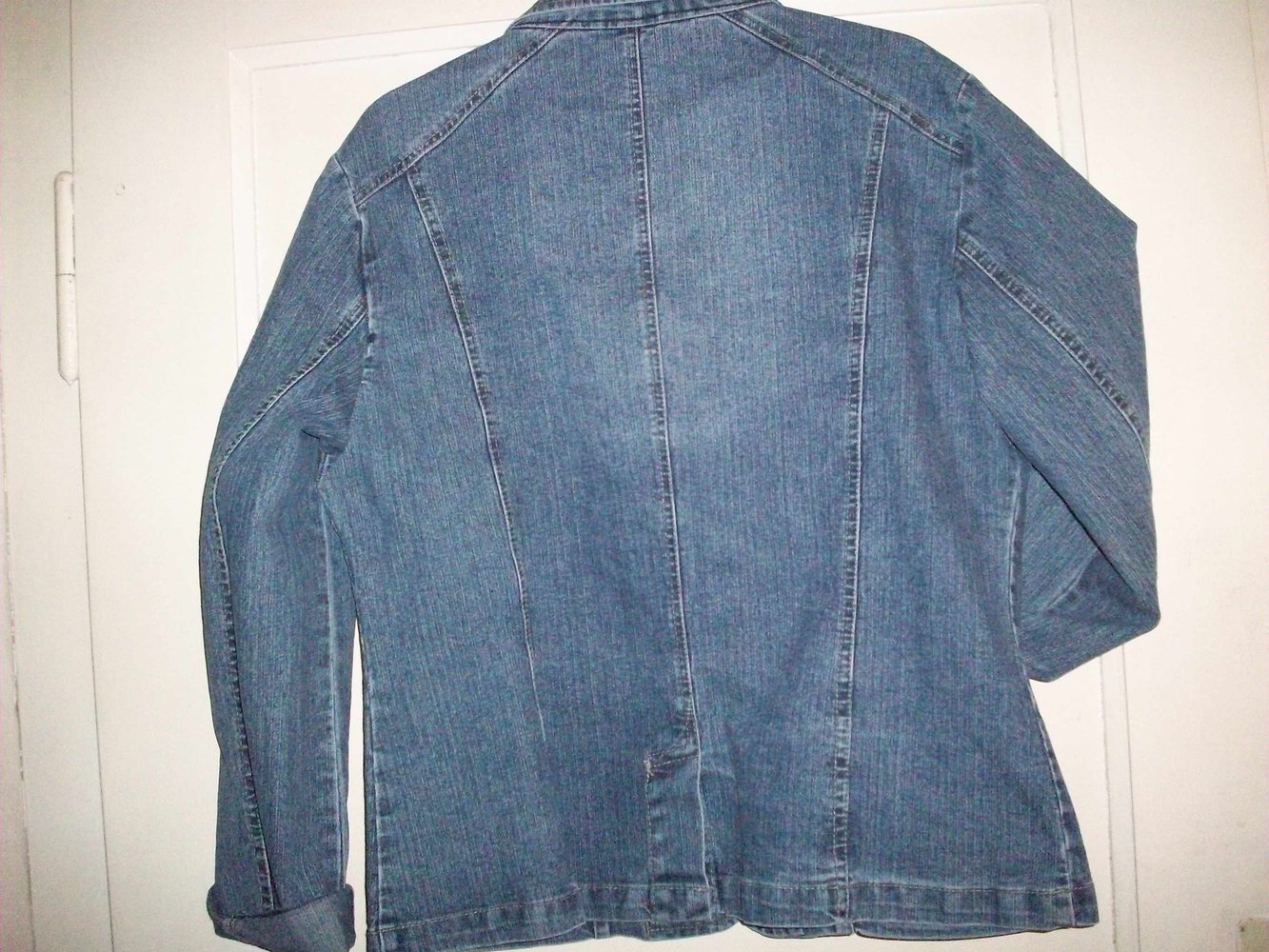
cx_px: 634
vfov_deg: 38.7
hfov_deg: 50.1
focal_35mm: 37
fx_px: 1357
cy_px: 476
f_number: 2.8
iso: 800
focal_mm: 6.2
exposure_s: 1/128
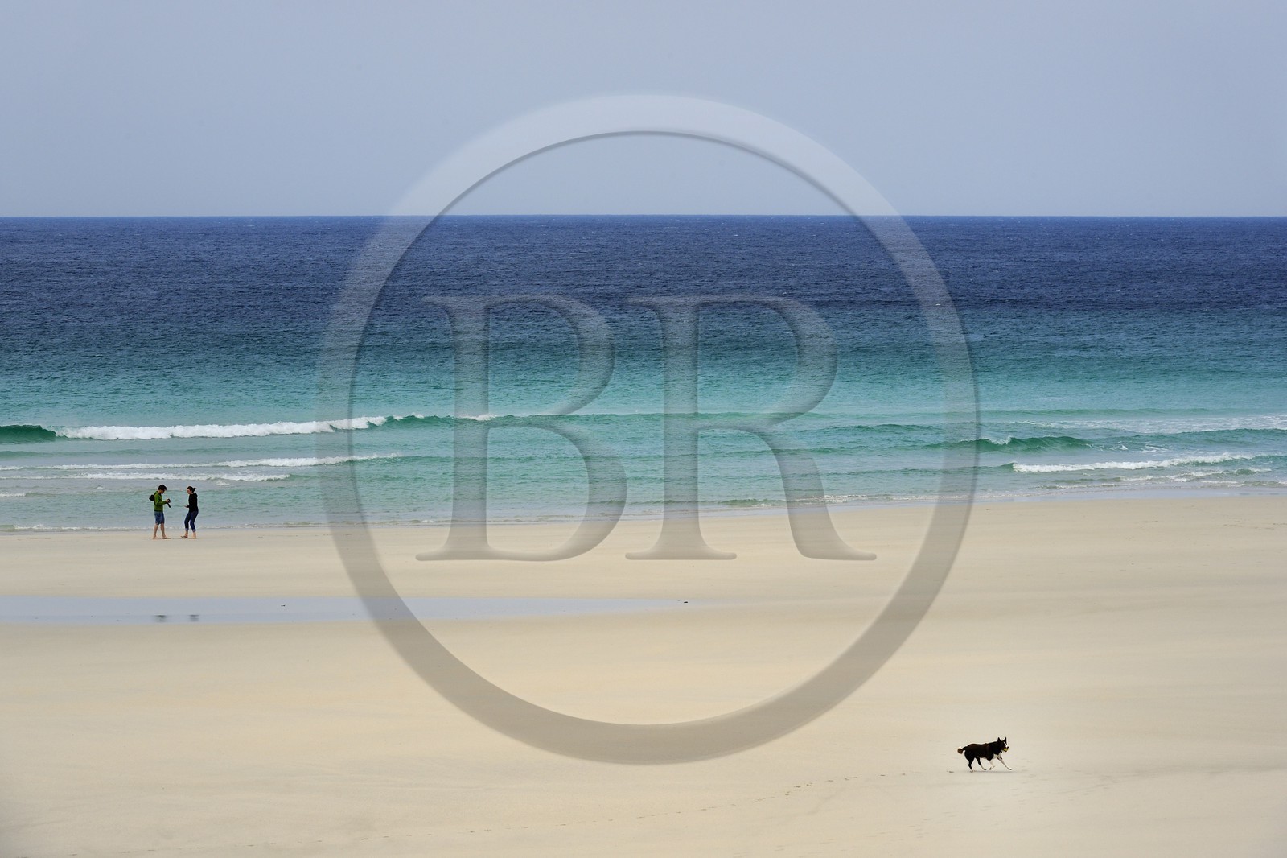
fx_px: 6433
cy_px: 429
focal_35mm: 180
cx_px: 644
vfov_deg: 7.6
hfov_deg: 11.4
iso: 200
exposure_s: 1/500
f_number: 11
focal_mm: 180
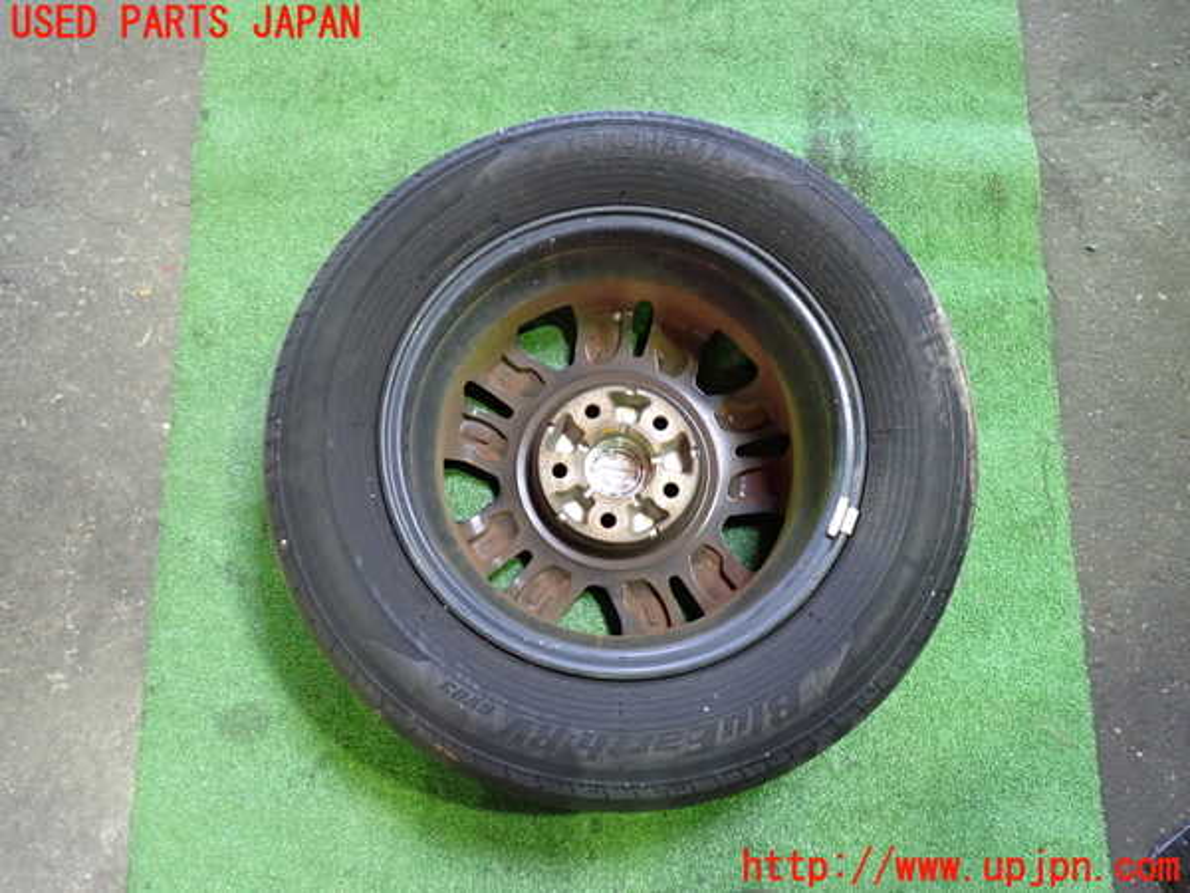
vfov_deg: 46.8
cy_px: 446
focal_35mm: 30
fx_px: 1031
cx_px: 595
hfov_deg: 60.0
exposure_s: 1/30
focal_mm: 5.4
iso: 640
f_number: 2.3
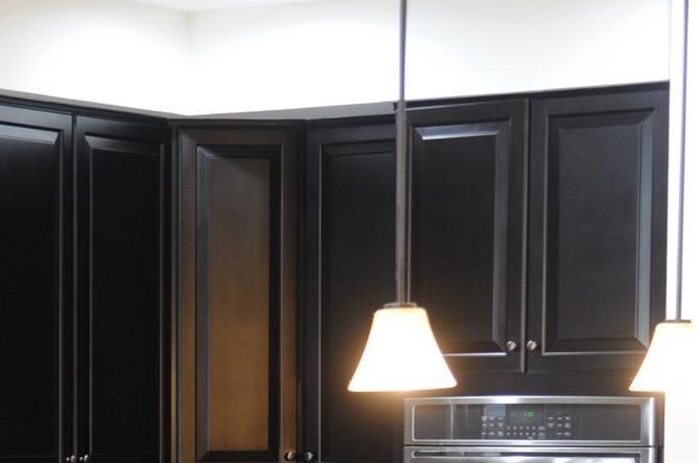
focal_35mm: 163
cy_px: 619
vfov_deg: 8.3
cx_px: -31
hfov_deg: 12.4
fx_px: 3152
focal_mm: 46
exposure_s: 1/40
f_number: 4
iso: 1250
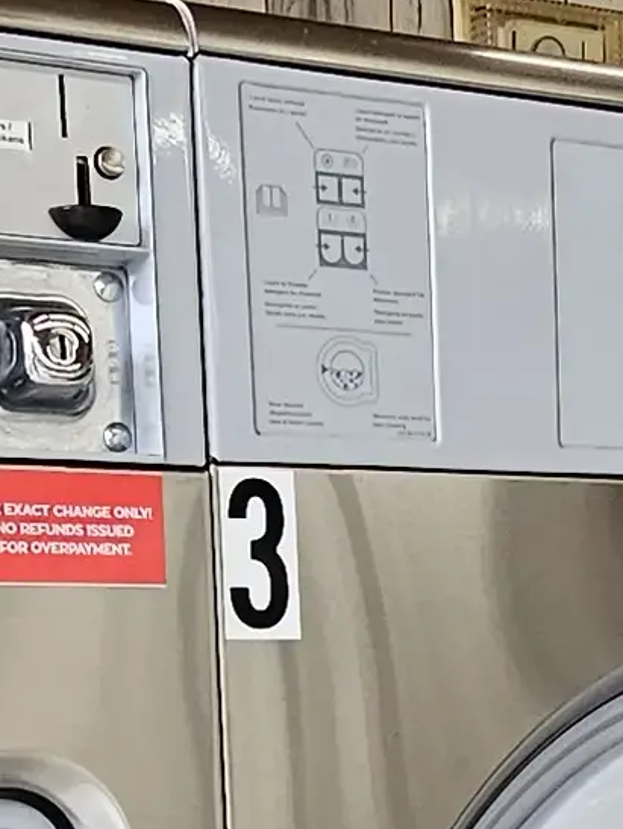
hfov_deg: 15.3
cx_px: 618
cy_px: 997
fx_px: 2277
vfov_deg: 19.4
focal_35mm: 95
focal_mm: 2.2
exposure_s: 1/120
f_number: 2.2
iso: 80
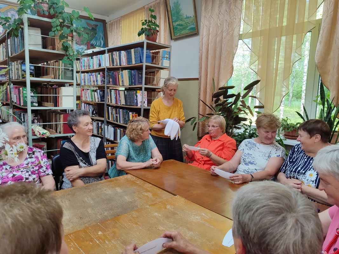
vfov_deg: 54.9
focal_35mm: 25
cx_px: 170
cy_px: 127
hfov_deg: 69.4
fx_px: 245
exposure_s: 1/50
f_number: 1.89
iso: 89
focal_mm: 5.95
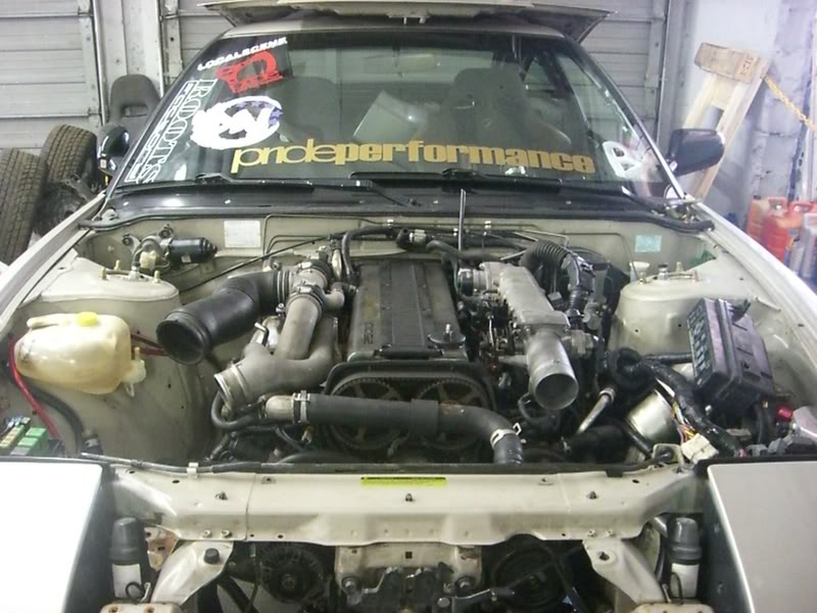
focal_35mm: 38
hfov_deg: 49.0
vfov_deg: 37.7
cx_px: 408
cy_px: 306
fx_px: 897
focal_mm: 6.2
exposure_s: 1/30
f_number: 2.7
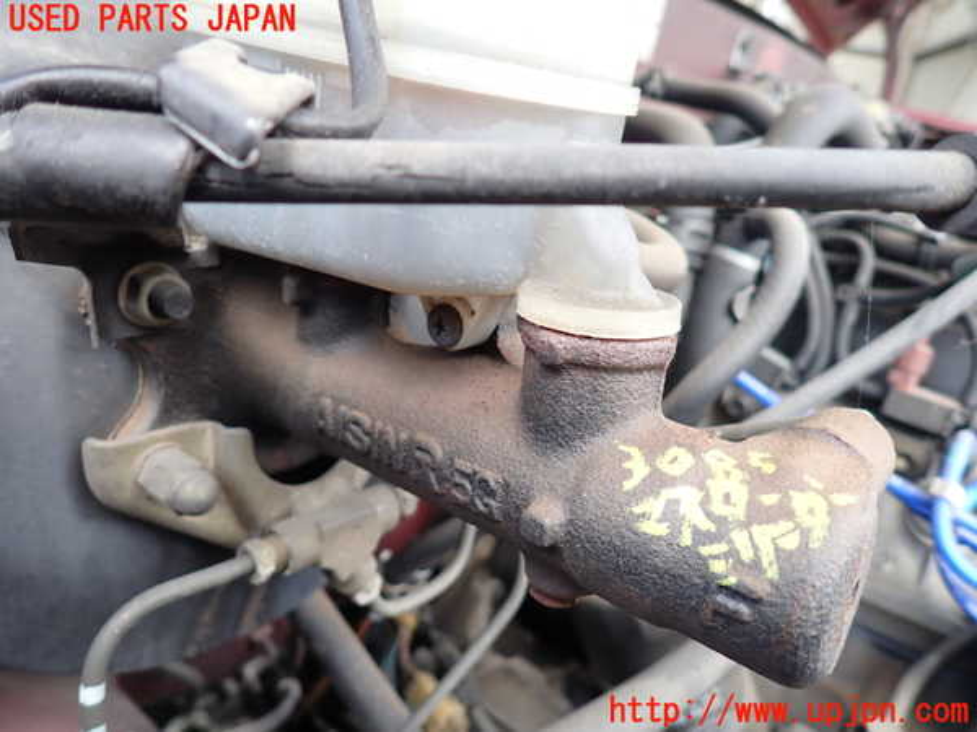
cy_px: 366
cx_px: 488
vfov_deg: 54.9
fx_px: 706
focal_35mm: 25
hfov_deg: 69.4
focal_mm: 4.5
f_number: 2
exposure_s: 1/80
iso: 100
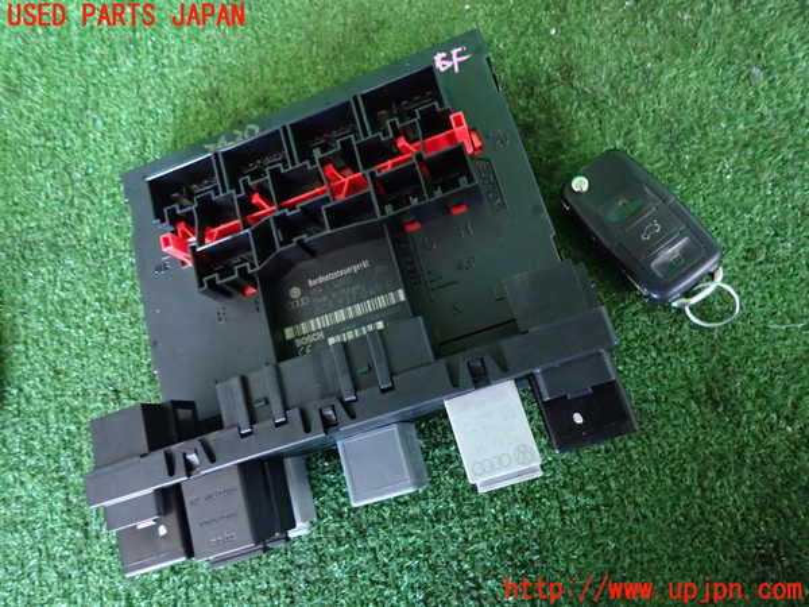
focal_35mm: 25
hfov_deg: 69.4
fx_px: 584
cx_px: 404
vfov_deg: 54.9
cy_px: 304
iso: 800
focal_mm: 4.5
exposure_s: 1/30
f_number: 2
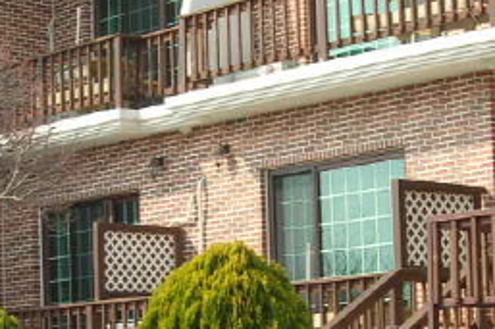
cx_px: 206
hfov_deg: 16.7
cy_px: 304
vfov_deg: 11.1
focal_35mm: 123
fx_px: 1690
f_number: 4.8
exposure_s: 1/304
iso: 64
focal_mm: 7.8
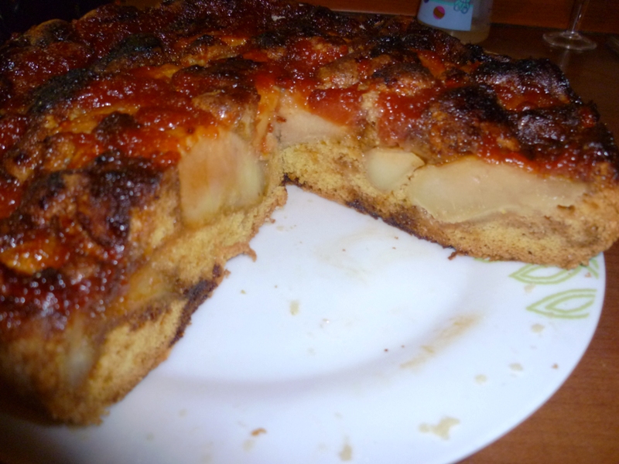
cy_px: 232
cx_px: 310
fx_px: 501
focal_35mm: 28
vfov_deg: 49.7
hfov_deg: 63.4
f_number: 2.8
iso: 200
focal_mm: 5
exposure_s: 1/30
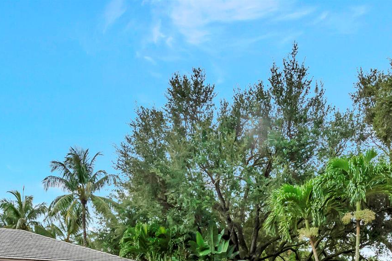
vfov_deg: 31.1
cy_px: 313
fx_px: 392
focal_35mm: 36
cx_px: 218
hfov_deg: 53.0
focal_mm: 10
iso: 640
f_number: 8
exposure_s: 1/1600
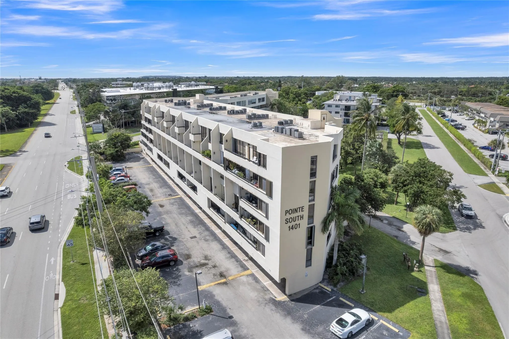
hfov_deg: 78.6
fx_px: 311
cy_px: 170
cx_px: 254
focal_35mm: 22
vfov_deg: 57.2
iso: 120
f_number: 2.8
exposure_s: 1/4000
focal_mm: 8.38
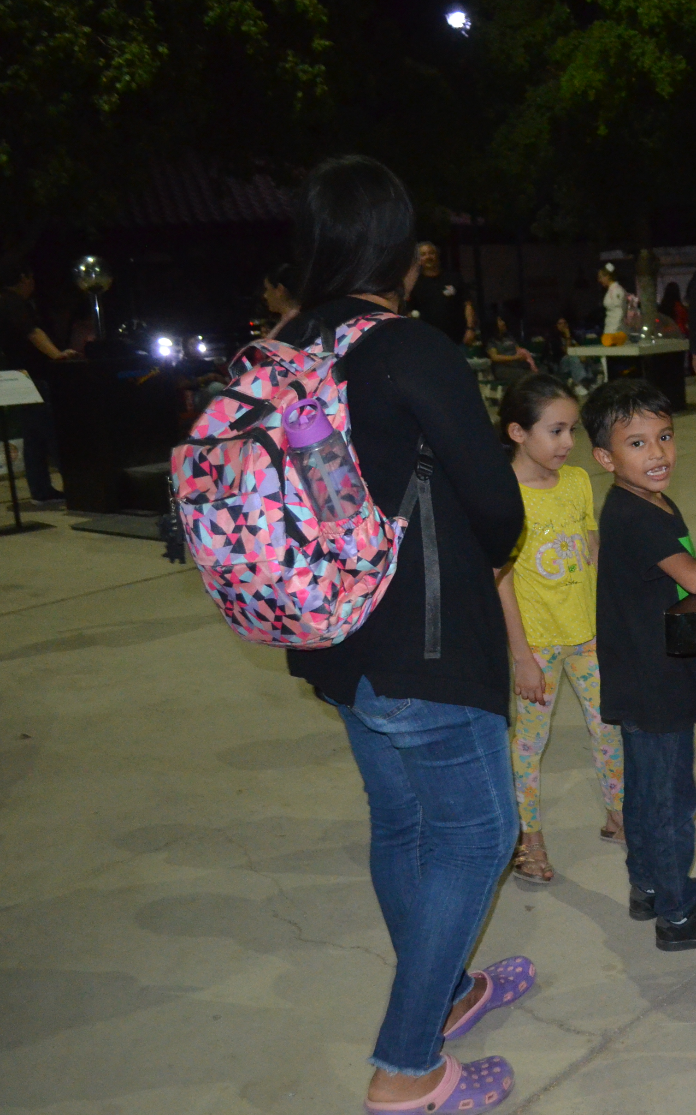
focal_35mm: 42
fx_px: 1275
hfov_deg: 27.0
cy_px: 551
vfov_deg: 47.2
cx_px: 834
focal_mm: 18
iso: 3200
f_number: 3.5
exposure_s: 1/60
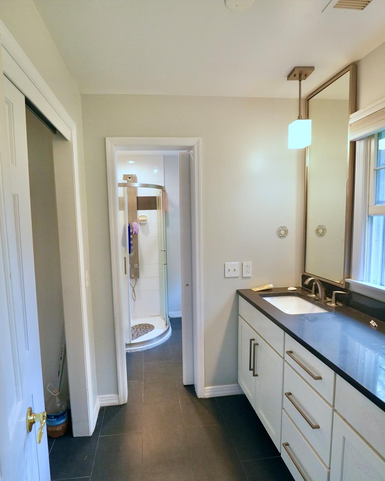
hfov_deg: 76.7
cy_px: 240
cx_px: 172
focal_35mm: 17
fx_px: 242
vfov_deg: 89.7
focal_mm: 12
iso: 2500
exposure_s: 1/100
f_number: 5.6
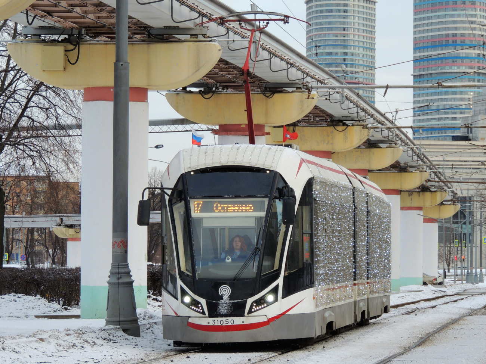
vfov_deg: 8.0
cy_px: 182
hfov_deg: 10.7
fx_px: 2597
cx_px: 243
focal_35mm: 185
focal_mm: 33
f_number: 4.6
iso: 100
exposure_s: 1/161
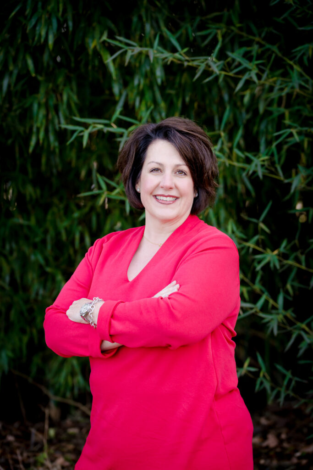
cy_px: 235
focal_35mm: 105
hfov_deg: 13.0
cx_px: 156
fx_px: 1369
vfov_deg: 19.5
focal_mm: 105
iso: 640
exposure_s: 1/250
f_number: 4.5
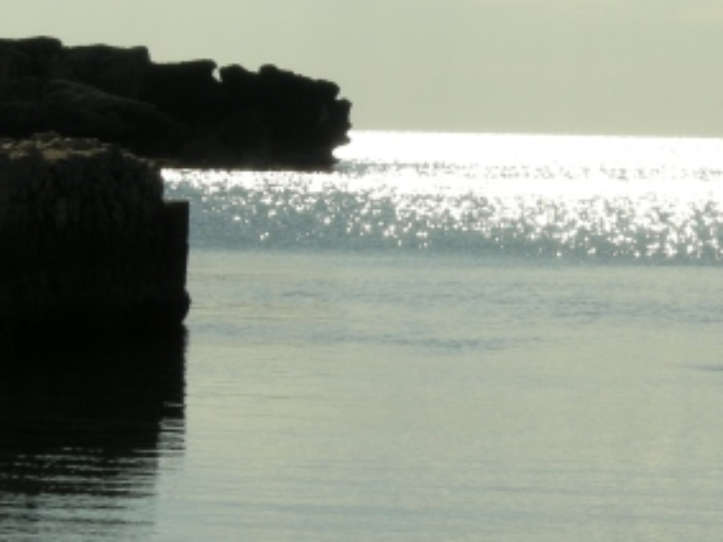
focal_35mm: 200
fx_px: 4175
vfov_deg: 7.4
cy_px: 366
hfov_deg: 9.9
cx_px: 539
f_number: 7.5
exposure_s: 1/518
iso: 64
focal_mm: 18.6
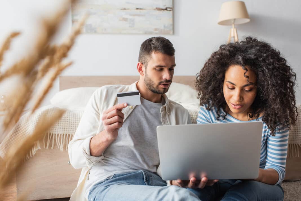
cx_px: 150
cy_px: 100
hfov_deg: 54.4
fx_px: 293
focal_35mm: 35
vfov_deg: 37.9
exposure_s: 1/200
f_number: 4
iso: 200
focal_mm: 35
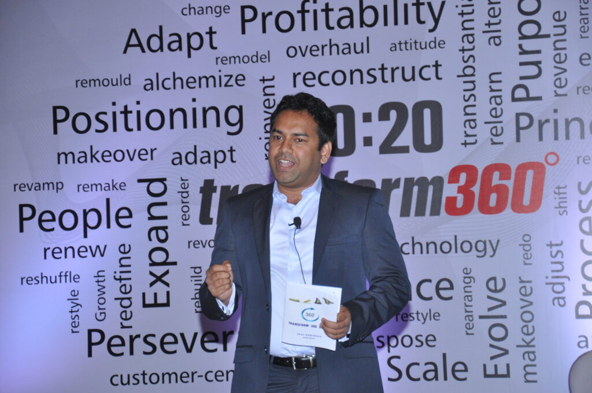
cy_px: 196
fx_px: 2217
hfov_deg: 15.2
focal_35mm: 135
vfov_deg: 10.1
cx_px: 296
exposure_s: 1/100
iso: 800
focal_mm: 90
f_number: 5.6
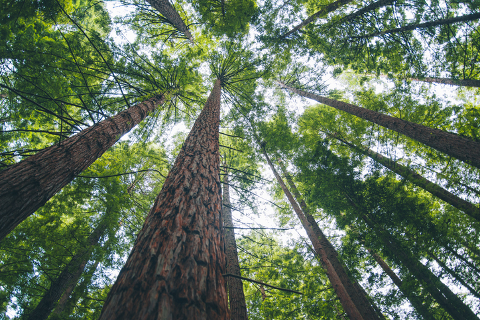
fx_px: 320
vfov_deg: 53.2
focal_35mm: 24
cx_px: 240
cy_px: 160
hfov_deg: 73.7
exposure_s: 1/50
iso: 500
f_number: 4
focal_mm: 24
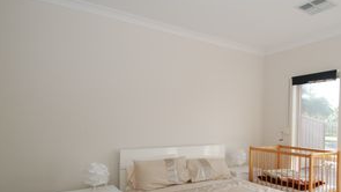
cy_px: 121
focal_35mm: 25
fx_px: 226
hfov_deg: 71.5
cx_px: 231
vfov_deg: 45.6
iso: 100
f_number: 4
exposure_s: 1/60
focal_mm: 10
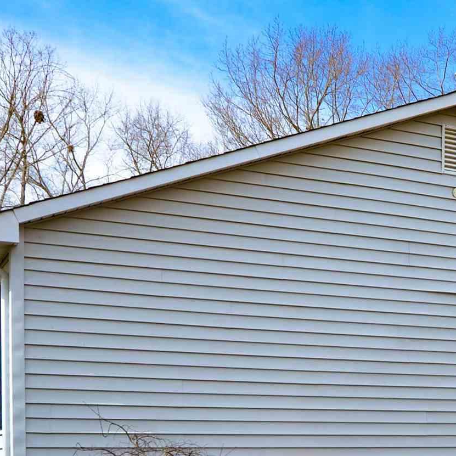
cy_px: 461
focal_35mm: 71
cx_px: 560
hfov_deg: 22.4
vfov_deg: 23.4
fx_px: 1052
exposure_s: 1/200
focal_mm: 15
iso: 100
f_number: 7.1
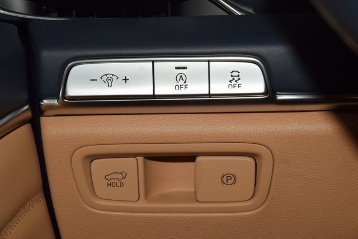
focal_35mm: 105
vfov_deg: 13.0
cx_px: 179
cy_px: 120
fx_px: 1044
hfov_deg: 19.5
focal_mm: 70
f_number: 8
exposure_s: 1/125
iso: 100
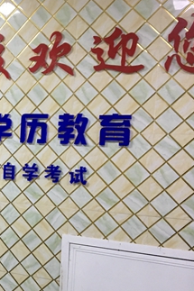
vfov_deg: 35.5
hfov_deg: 23.0
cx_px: -9
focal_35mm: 56
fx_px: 453
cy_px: 180
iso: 160
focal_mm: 4.15
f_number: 2.2
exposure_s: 1/33
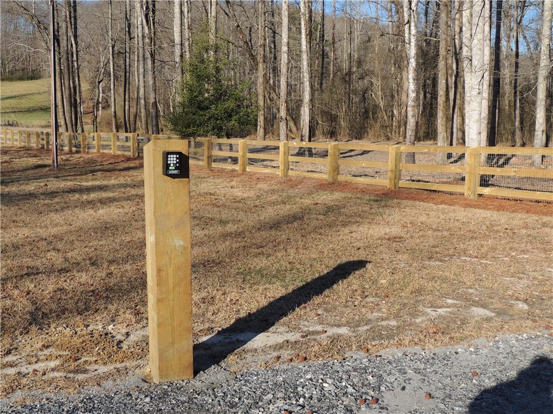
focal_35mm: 40
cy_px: 207
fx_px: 639
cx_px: 276
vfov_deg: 36.0
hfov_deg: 46.8
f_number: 3.3
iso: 100
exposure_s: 1/800
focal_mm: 7.1
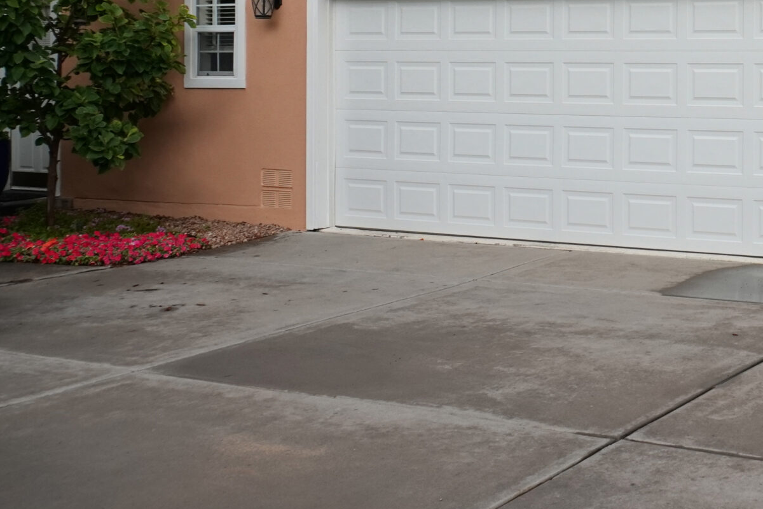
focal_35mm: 64
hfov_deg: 28.9
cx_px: 808
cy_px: 31
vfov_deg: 20.7
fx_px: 1356
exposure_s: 1/4000
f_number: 8
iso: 640
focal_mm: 20
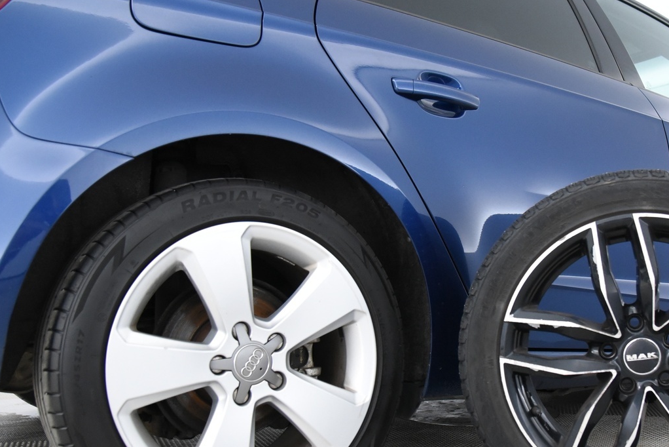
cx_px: 448
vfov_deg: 35.0
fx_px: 706
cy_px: 265
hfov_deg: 49.8
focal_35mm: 38
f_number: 4
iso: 4000
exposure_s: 1/80
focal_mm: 24
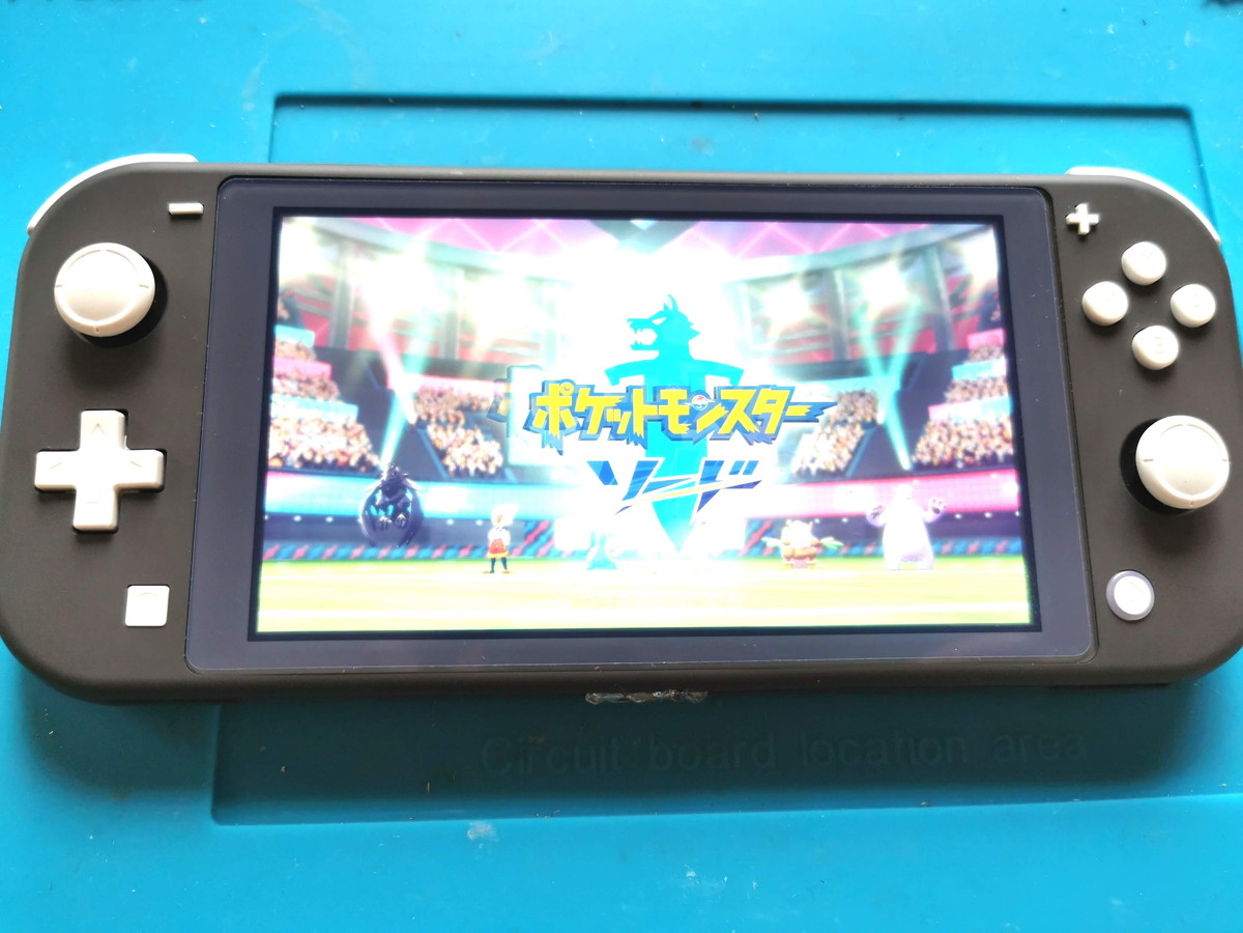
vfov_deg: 51.4
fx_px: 970
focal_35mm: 27
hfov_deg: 65.3
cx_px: 622
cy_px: 466
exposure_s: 1/100
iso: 64
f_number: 1.6
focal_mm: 5.56
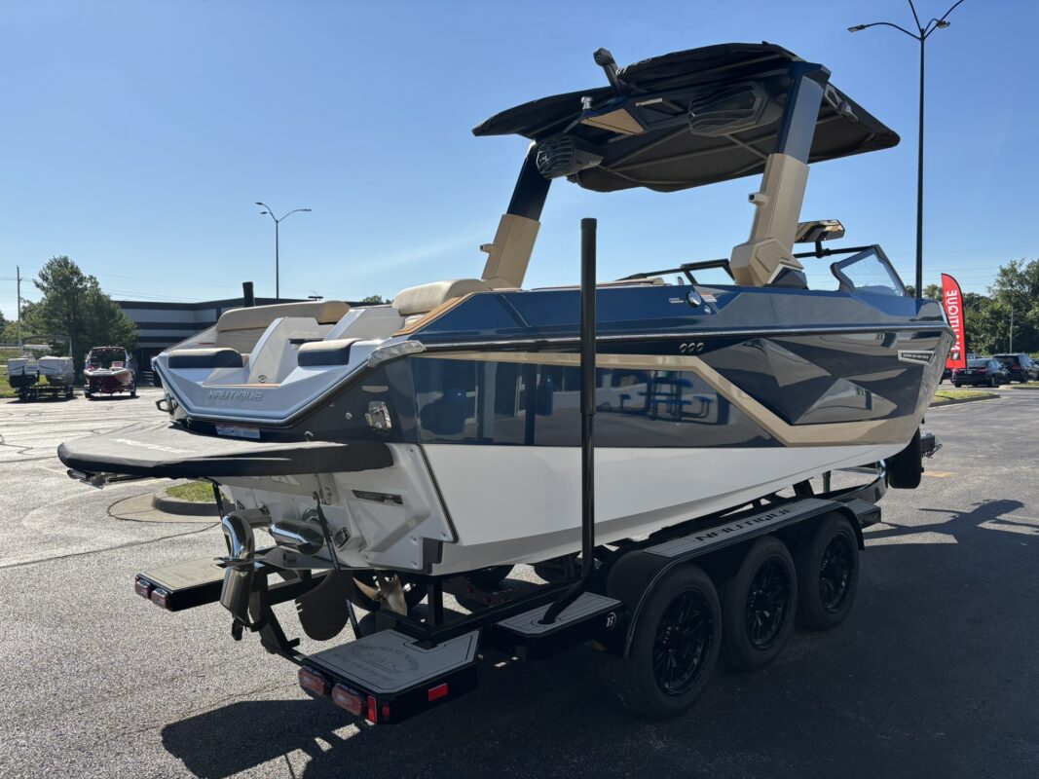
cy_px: 390
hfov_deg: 67.3
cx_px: 520
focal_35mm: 26
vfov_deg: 53.1
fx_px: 780
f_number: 1.6
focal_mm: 5.96
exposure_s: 1/4255
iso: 50
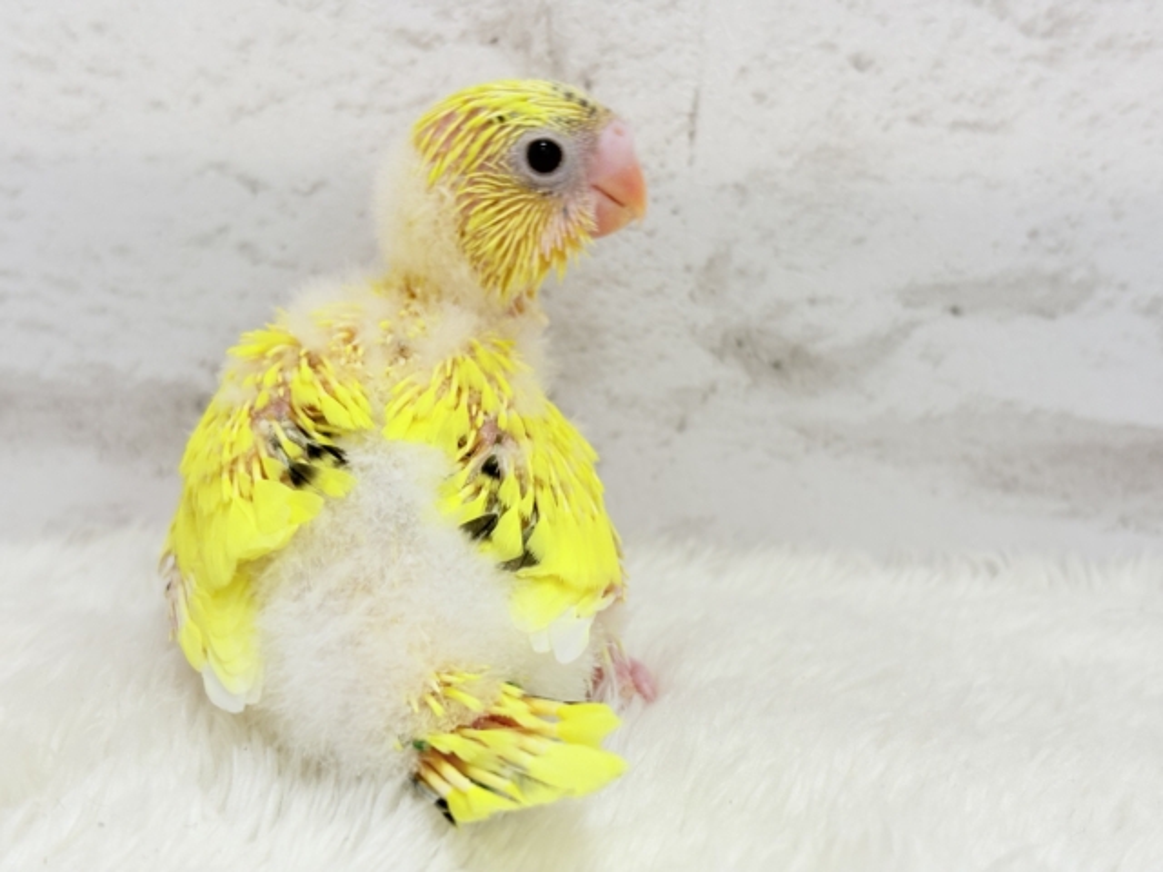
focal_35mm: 52
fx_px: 1747
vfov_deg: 28.0
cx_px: 582
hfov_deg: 36.8
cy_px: 436
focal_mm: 5.96
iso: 40
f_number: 1.6
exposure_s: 1/50
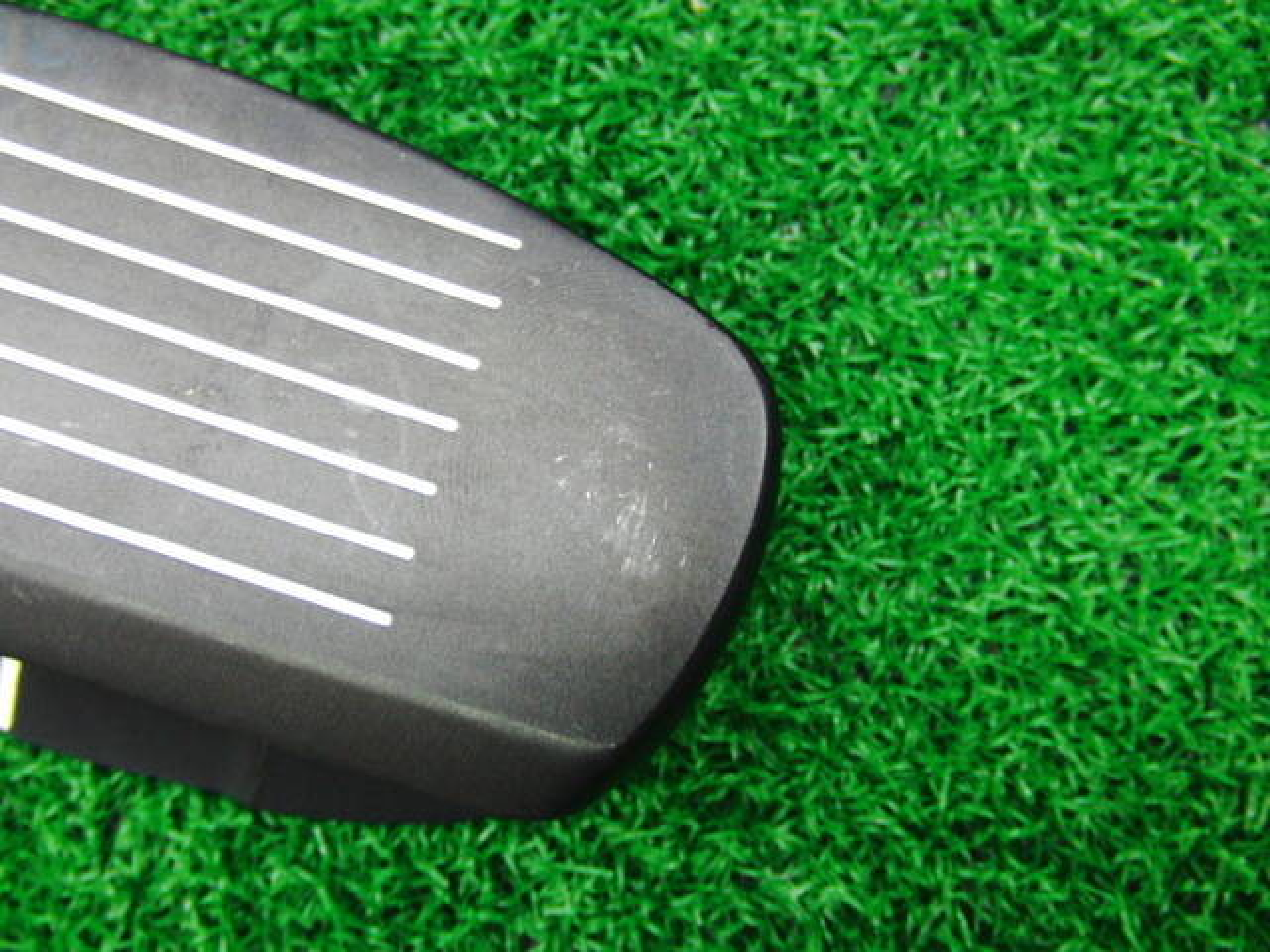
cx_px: 635
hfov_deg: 50.1
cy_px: 476
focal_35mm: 37
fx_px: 1357
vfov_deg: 38.7
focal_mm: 6.42
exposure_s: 1/25
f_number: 3.6
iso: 400
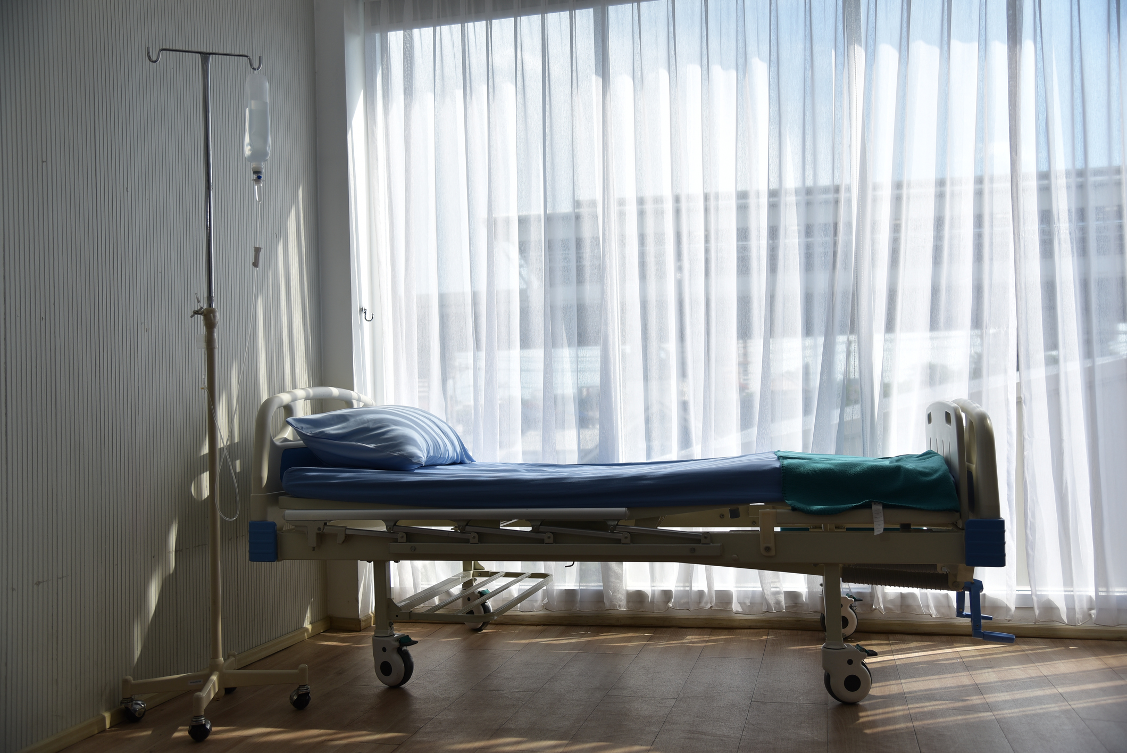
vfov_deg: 41.2
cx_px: 564
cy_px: 376
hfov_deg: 58.7
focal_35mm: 32
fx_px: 1002
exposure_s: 1/640
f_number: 4
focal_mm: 32
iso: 125
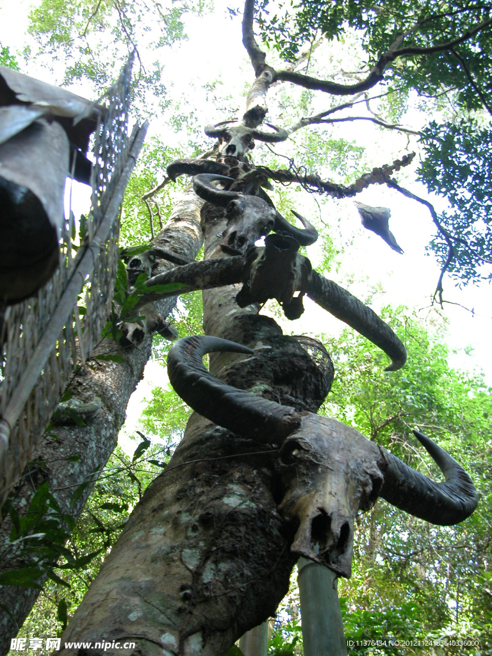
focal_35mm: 42
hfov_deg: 34.3
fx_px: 796
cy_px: 328
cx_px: 246
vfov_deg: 44.8
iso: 100
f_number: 2.9
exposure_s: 1/10.9
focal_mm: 10.7
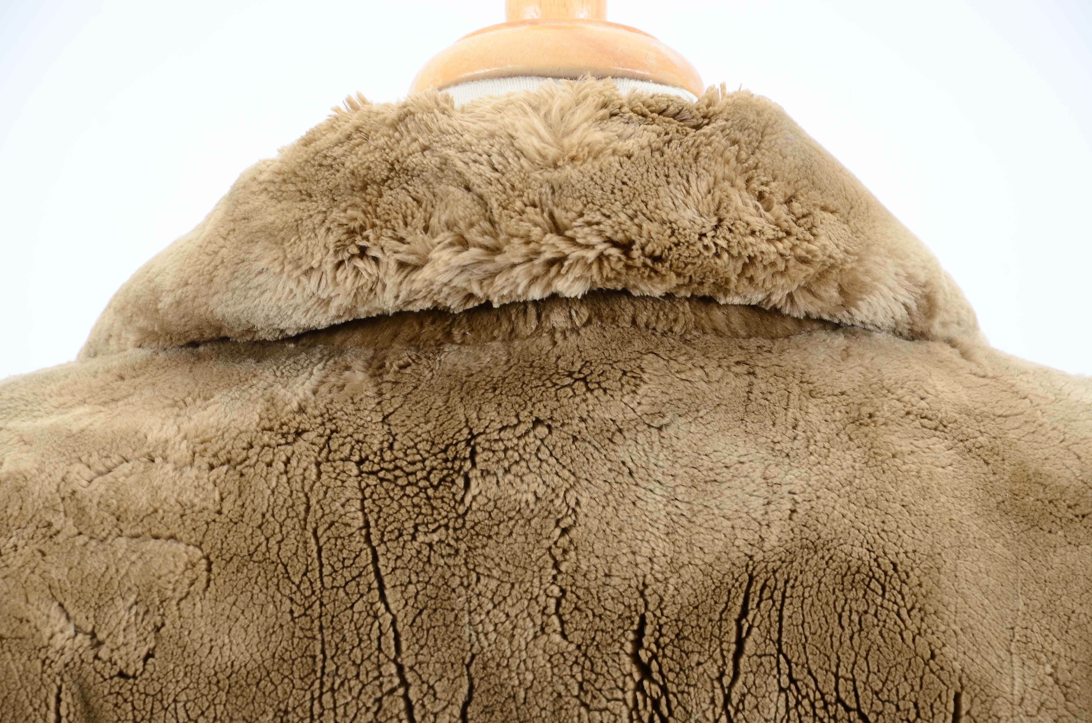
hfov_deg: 13.1
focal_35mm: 158
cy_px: 362
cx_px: 546
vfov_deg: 8.7
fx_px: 4768
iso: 160
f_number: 7.1
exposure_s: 1/80
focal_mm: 105
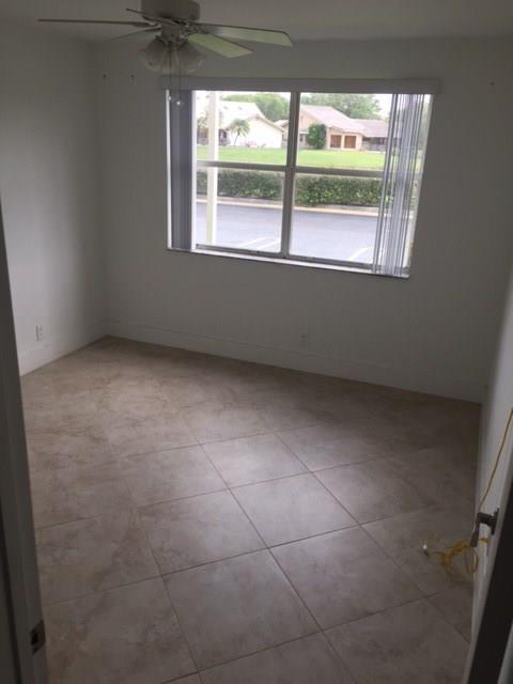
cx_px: 256
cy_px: 342
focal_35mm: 29
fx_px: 573
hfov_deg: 48.2
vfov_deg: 61.7
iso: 32
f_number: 2.2
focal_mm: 4.15
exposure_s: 1/130
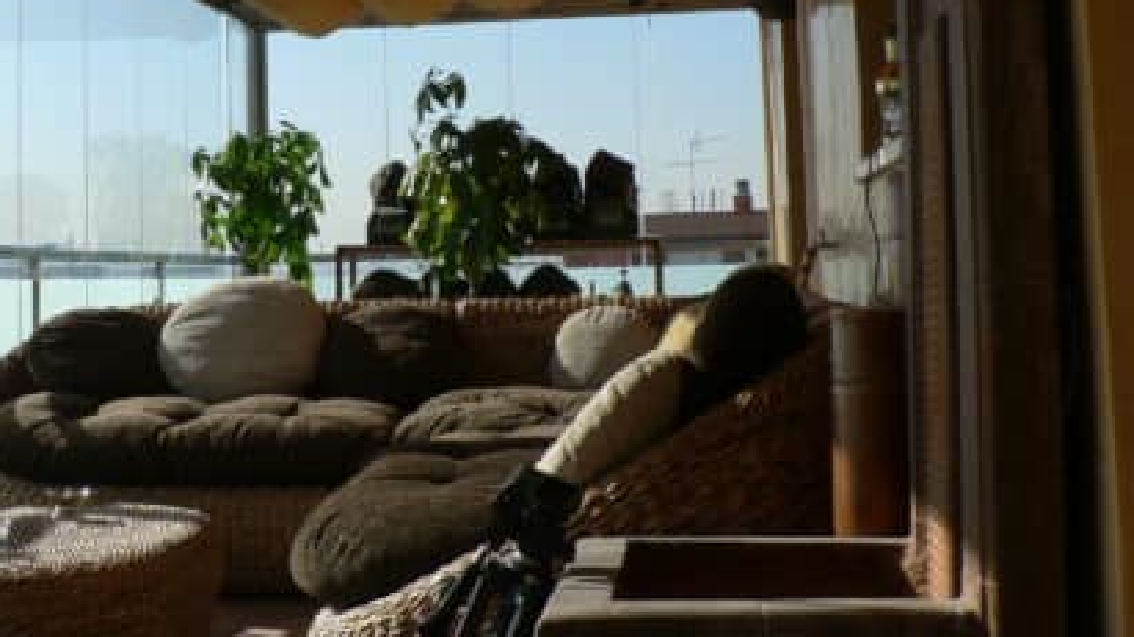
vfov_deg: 19.2
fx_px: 1834
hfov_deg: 33.9
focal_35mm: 61
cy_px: 19
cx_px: 342
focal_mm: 6
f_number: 4
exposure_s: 1/640
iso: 80
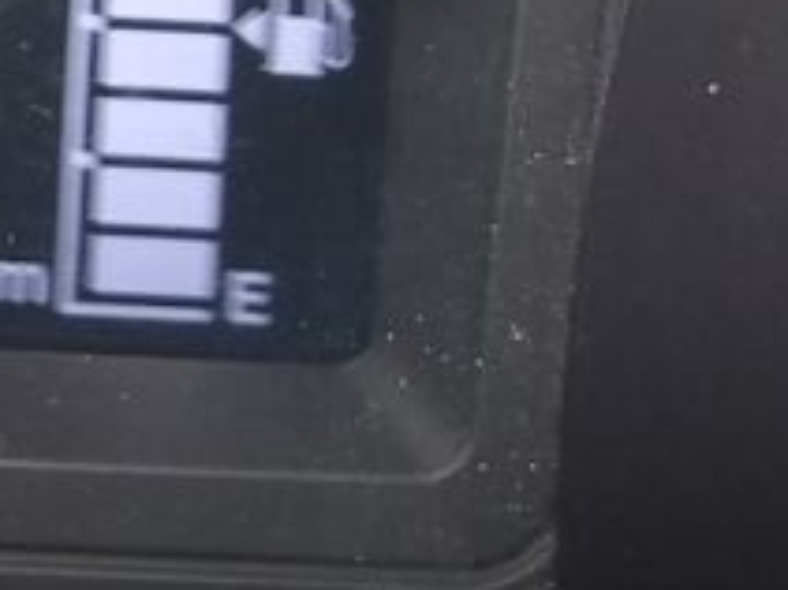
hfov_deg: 14.4
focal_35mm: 131
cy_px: -403
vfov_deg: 10.7
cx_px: -243
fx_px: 2980
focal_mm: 4.9
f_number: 3
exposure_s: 1/17
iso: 100
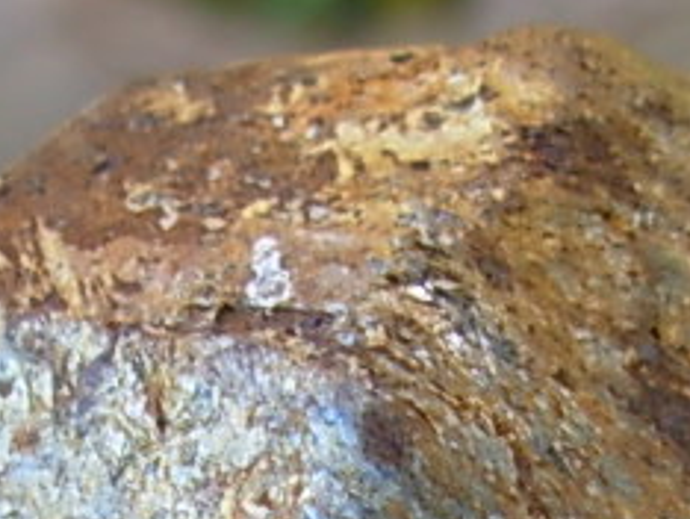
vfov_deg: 8.7
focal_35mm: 166
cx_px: 413
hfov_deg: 11.9
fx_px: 3312
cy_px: 864
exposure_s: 1/90.5
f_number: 2.9
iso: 50
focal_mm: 6.3
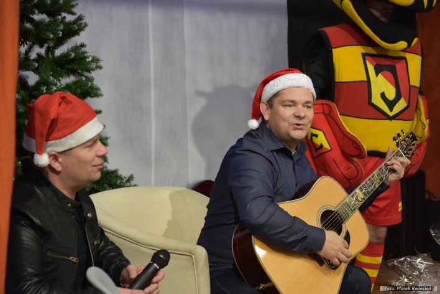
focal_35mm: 78
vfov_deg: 17.5
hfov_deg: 26.0
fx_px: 953
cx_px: 220
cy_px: 147
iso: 900
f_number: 4
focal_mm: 52
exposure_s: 1/60
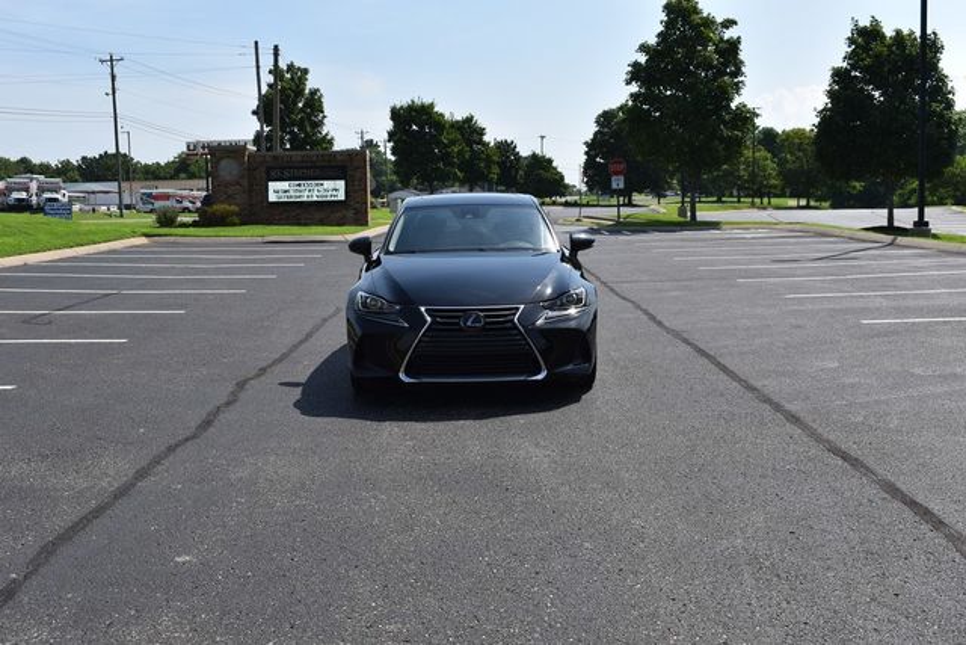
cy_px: 322
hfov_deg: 47.9
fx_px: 1087
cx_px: 483
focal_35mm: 40
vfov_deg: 33.0
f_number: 9
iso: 100
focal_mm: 27
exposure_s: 1/320
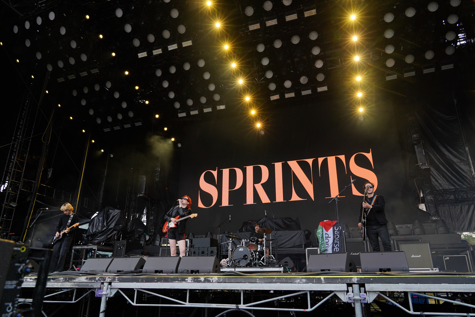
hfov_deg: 73.7
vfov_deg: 53.1
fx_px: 317
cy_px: 158
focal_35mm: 24
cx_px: 238
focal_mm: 24
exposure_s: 1/60
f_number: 5.6
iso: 100
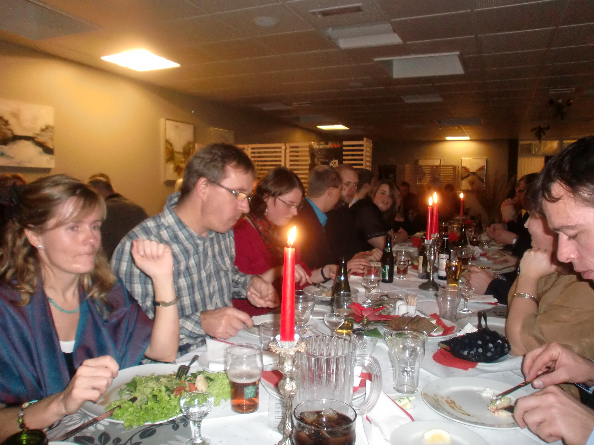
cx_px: 297
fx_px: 446
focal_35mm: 26
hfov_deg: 67.3
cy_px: 222
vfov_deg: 53.1
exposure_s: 1/60
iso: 400
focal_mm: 4.65
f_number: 2.6
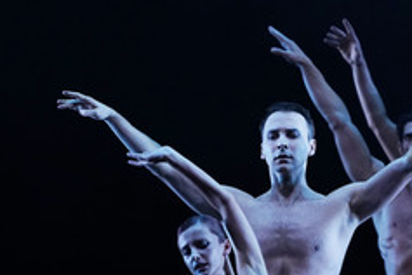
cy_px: 245
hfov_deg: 2.9
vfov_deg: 2.0
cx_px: 349
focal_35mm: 705
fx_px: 8068
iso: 6400
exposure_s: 1/320
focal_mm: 371
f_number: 6.3
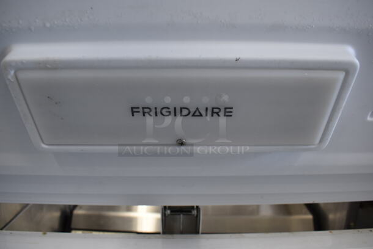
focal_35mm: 27
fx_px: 280
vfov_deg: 48.0
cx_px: 186
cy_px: 124
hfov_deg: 67.3
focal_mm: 18
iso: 450
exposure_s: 1/60
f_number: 5.6
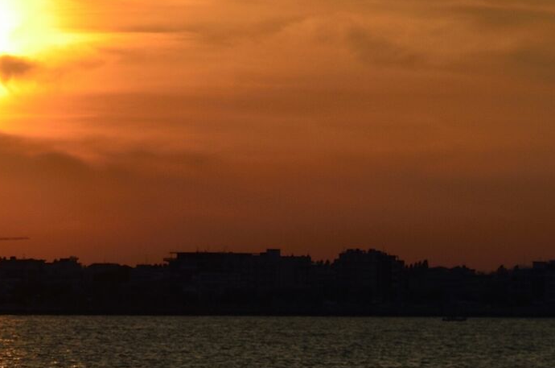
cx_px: 28
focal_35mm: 365
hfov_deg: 5.6
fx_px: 5615
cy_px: 522
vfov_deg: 3.7
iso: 100
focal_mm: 70
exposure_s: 1/640
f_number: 6.3
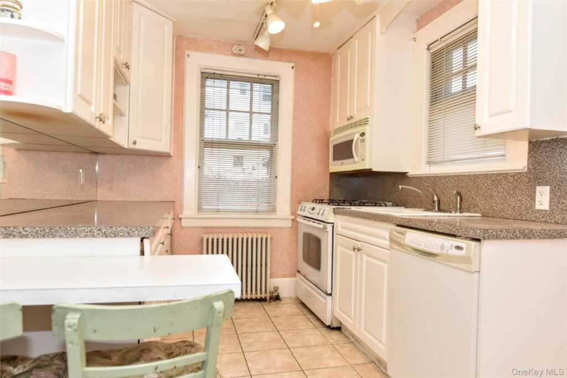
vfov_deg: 53.1
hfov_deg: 73.7
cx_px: 284
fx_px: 378
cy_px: 189
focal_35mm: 24
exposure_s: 1/100
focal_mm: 24
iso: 800
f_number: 5
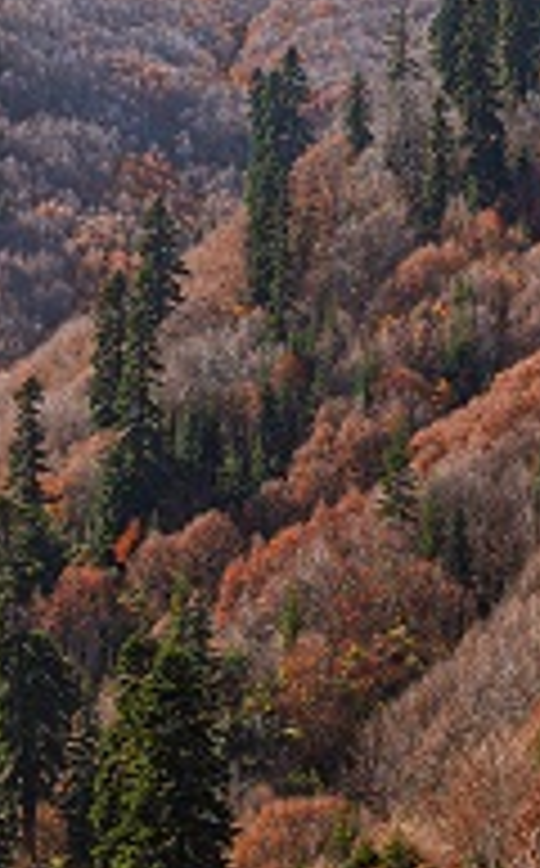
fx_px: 3002
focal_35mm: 127
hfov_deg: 10.2
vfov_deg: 16.4
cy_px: 243
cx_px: 576
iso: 31
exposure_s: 1/160
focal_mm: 40
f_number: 5
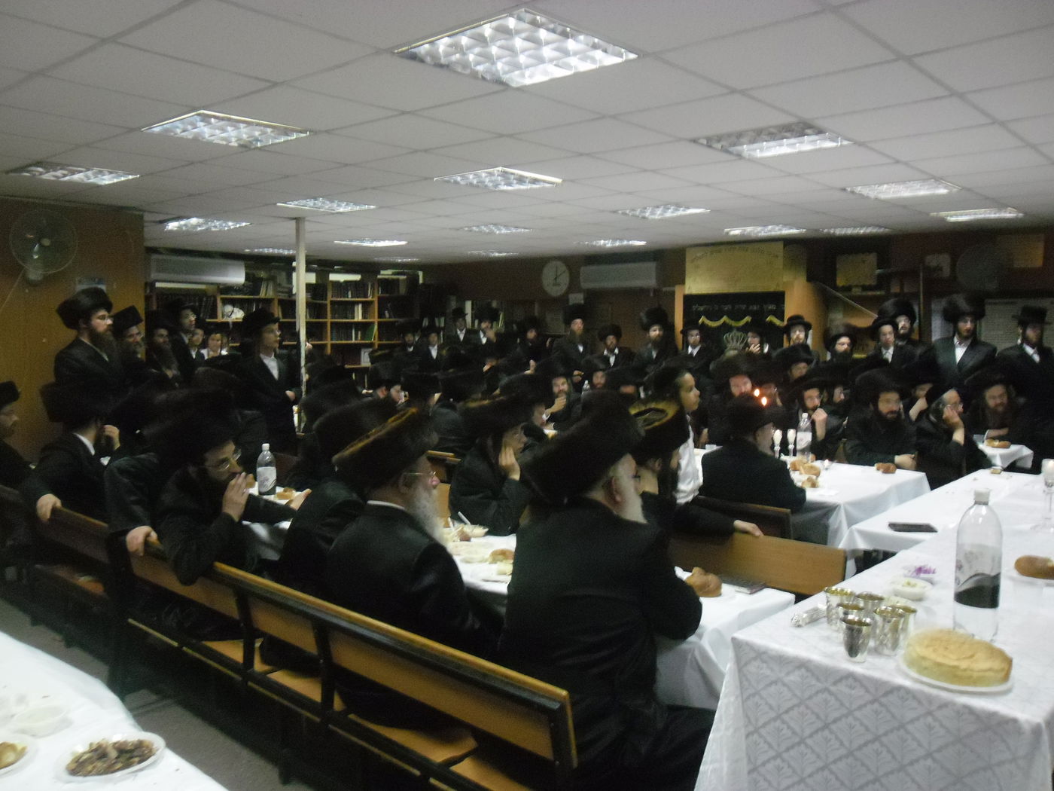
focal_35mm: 27
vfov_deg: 51.4
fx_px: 822
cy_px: 396
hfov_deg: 65.3
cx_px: 527
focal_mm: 4.9
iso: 800
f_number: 3.5
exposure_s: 1/22
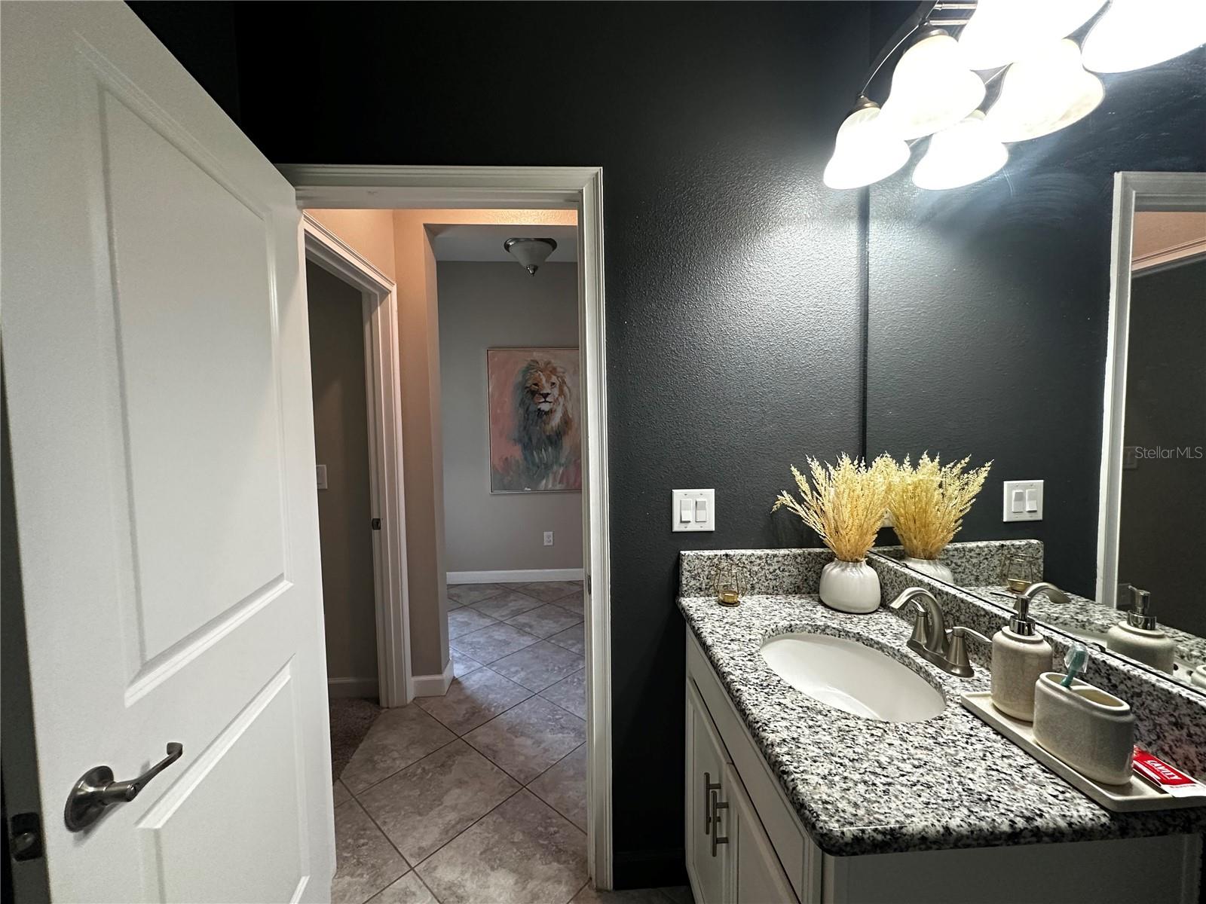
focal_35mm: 14
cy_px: 452
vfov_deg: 85.7
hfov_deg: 102.1
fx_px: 488
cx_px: 603
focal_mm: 2.22
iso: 320
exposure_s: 1/120
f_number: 2.2
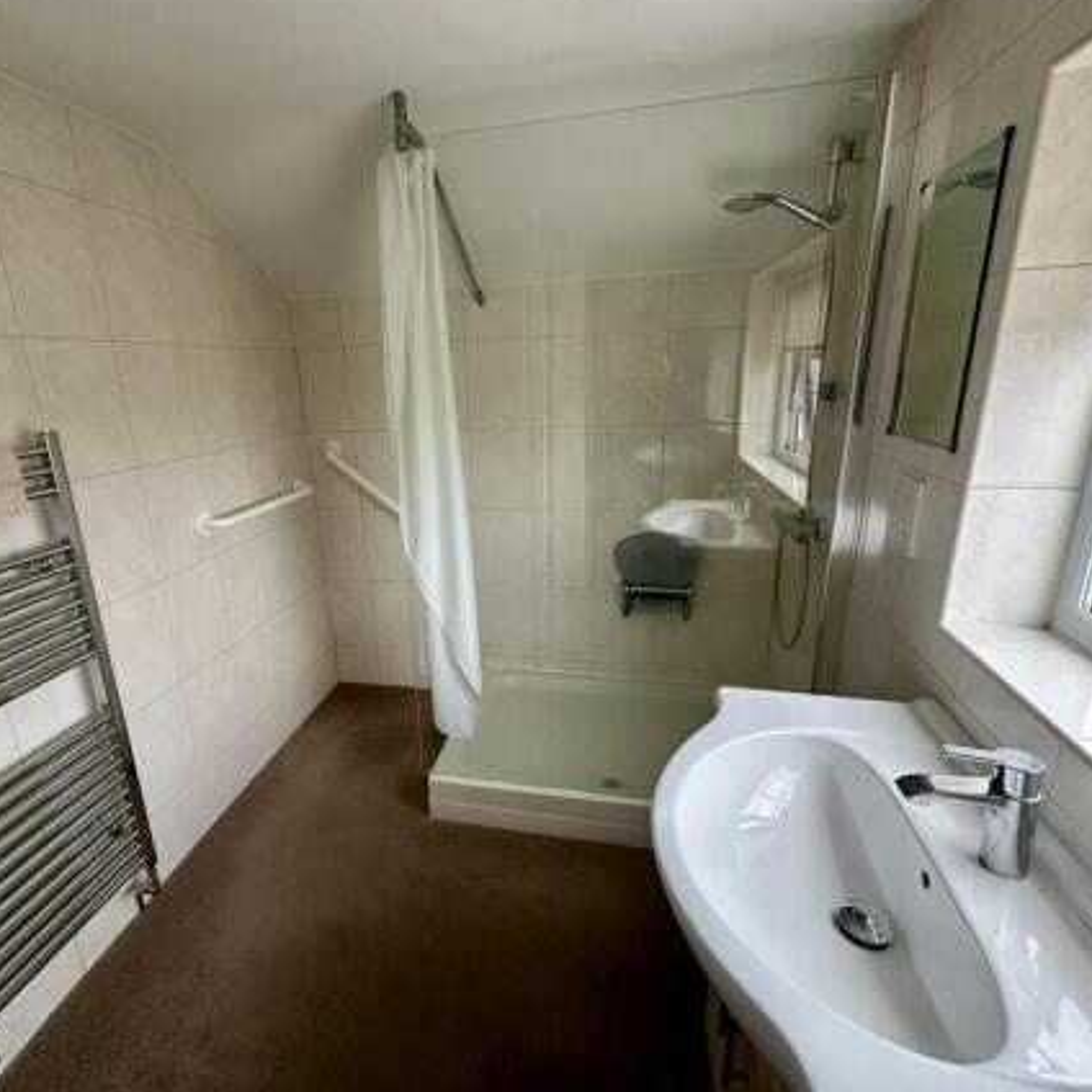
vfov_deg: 84.0
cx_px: 491
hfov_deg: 83.7
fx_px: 607
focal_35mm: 17
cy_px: 545
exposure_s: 1/60
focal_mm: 2.22
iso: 320
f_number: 2.2
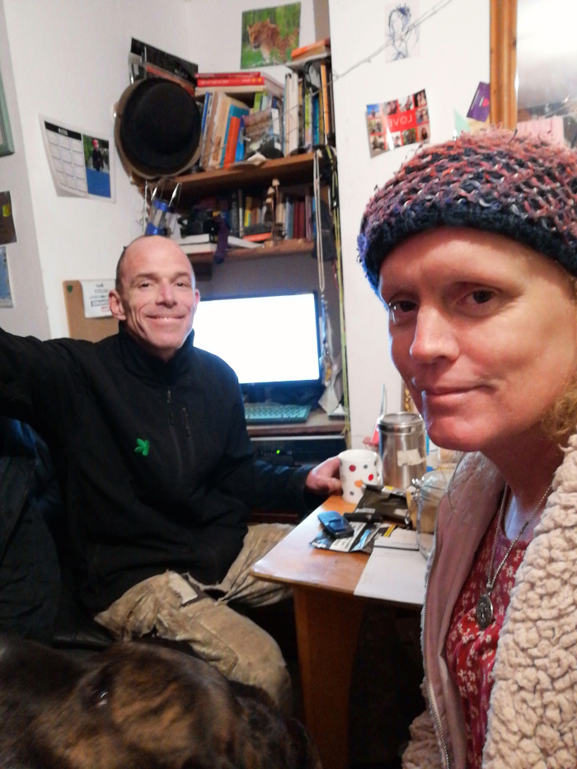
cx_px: 288
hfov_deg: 53.1
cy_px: 384
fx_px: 578
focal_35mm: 26
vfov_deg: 67.3
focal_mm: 3.81
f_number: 2
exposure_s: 1/12.5
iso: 500
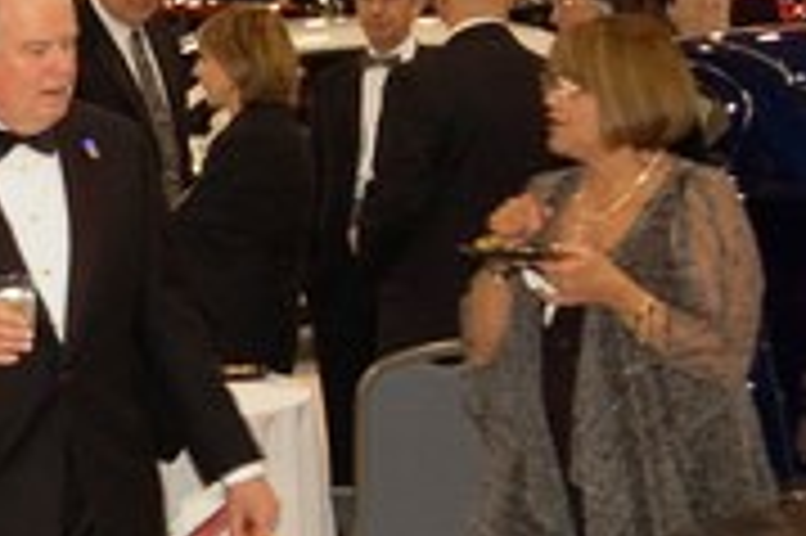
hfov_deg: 12.6
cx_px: -149
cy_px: 293
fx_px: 3556
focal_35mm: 159
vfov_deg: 8.6
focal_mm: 38
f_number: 5
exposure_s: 1/60
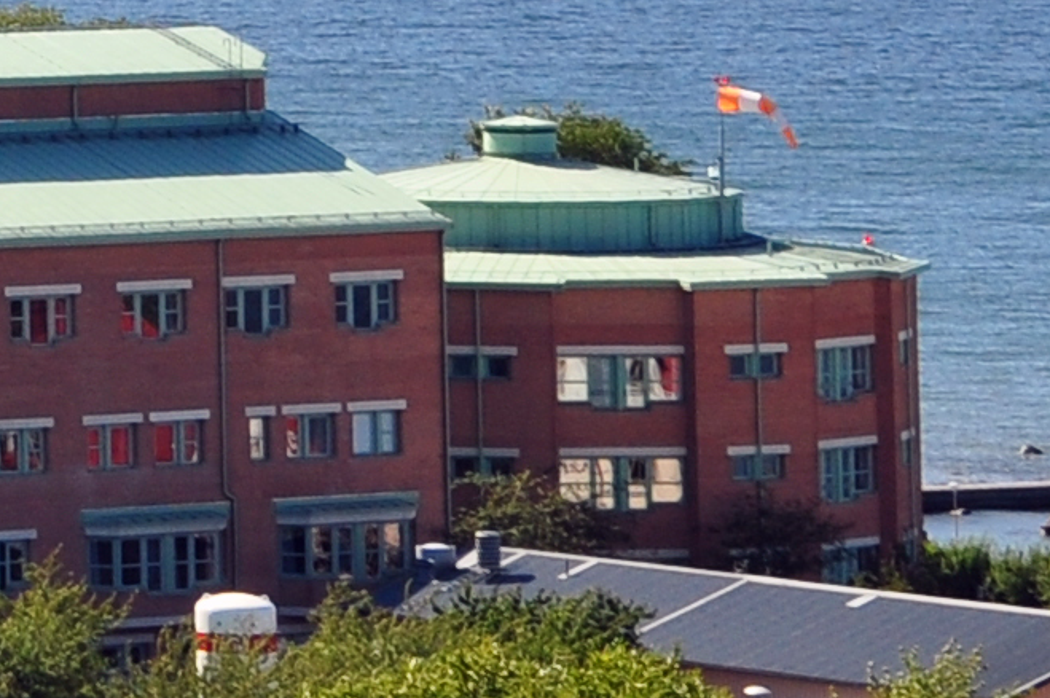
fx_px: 10810
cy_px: -714
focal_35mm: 371
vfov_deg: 3.7
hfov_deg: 5.4
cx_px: -1485
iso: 200
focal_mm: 38
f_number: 10
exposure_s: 1/320
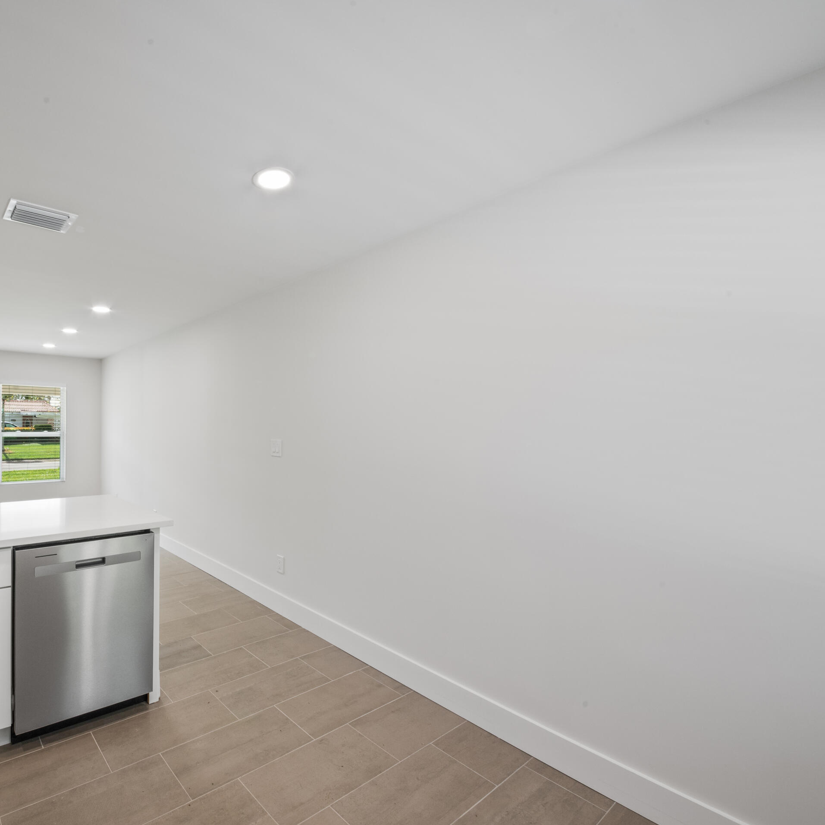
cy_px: 430
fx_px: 431
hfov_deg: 83.4
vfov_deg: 87.4
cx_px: 254
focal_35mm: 16
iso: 400
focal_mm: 12
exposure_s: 1/5
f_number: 14
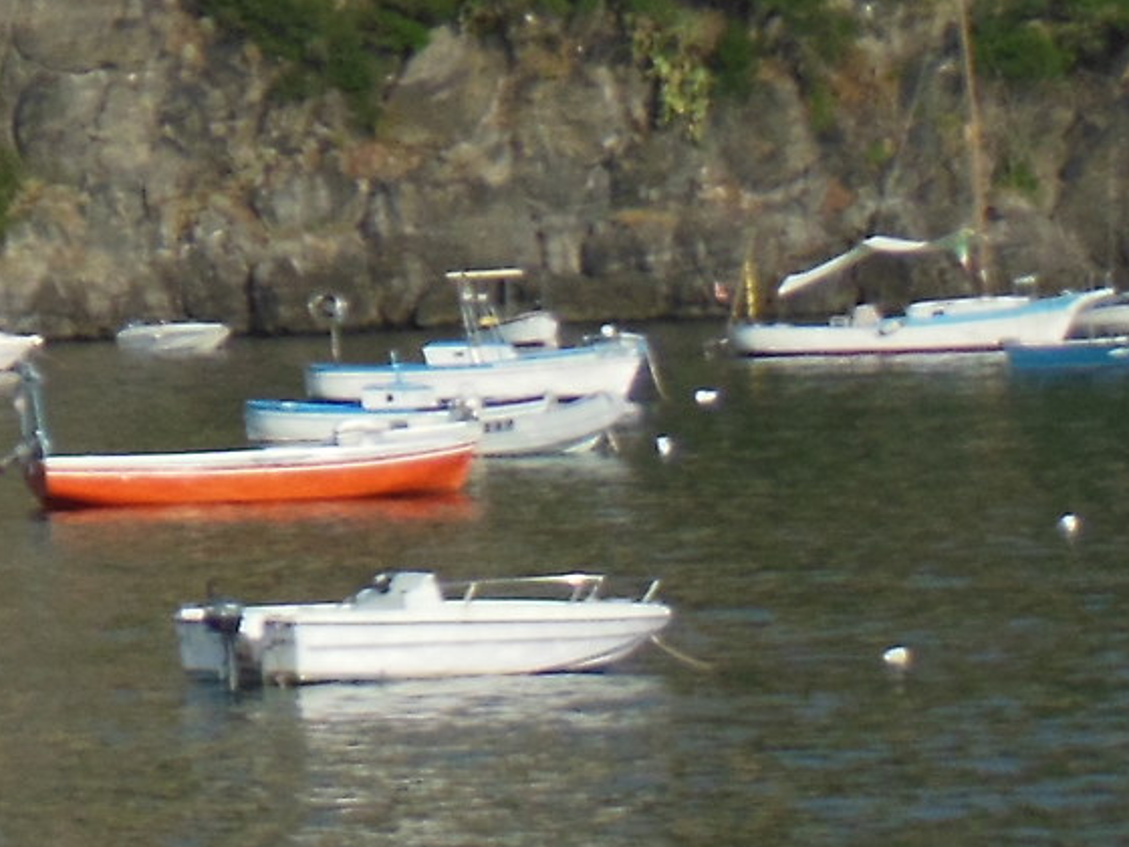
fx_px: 8382
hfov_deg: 7.4
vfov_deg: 5.7
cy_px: -706
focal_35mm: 257
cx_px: -1173
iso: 125
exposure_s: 1/800
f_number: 5
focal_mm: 10.7
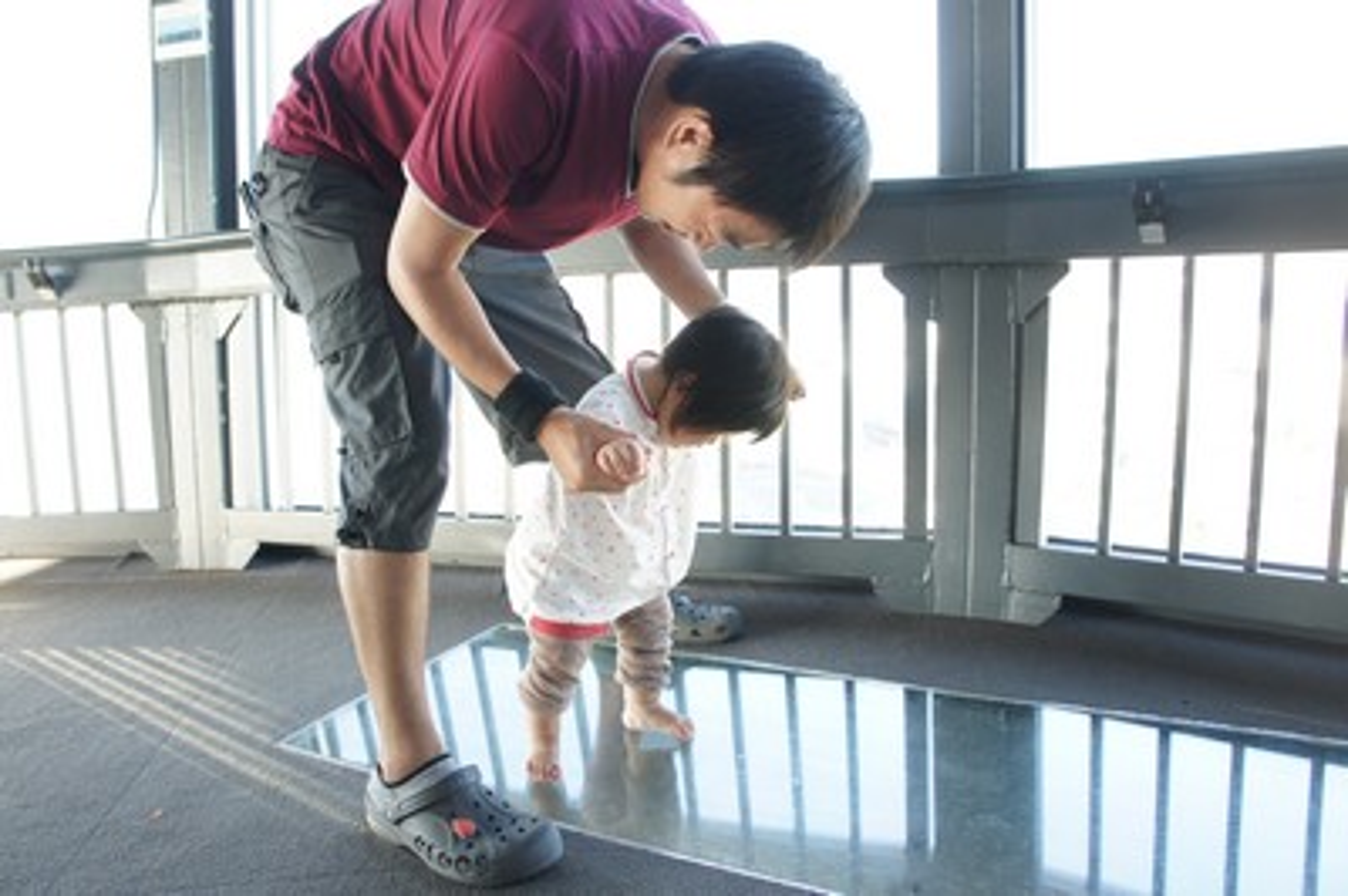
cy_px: 448
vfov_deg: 47.9
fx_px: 1010
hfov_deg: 67.4
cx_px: 674
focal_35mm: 27
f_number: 4
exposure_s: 1/30
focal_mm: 18
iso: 200
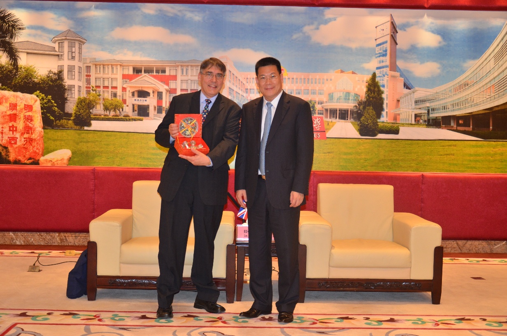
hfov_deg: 41.2
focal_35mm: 48
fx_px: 675
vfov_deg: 28.0
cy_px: 168
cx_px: 254
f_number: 4.2
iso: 800
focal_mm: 32
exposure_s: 1/60
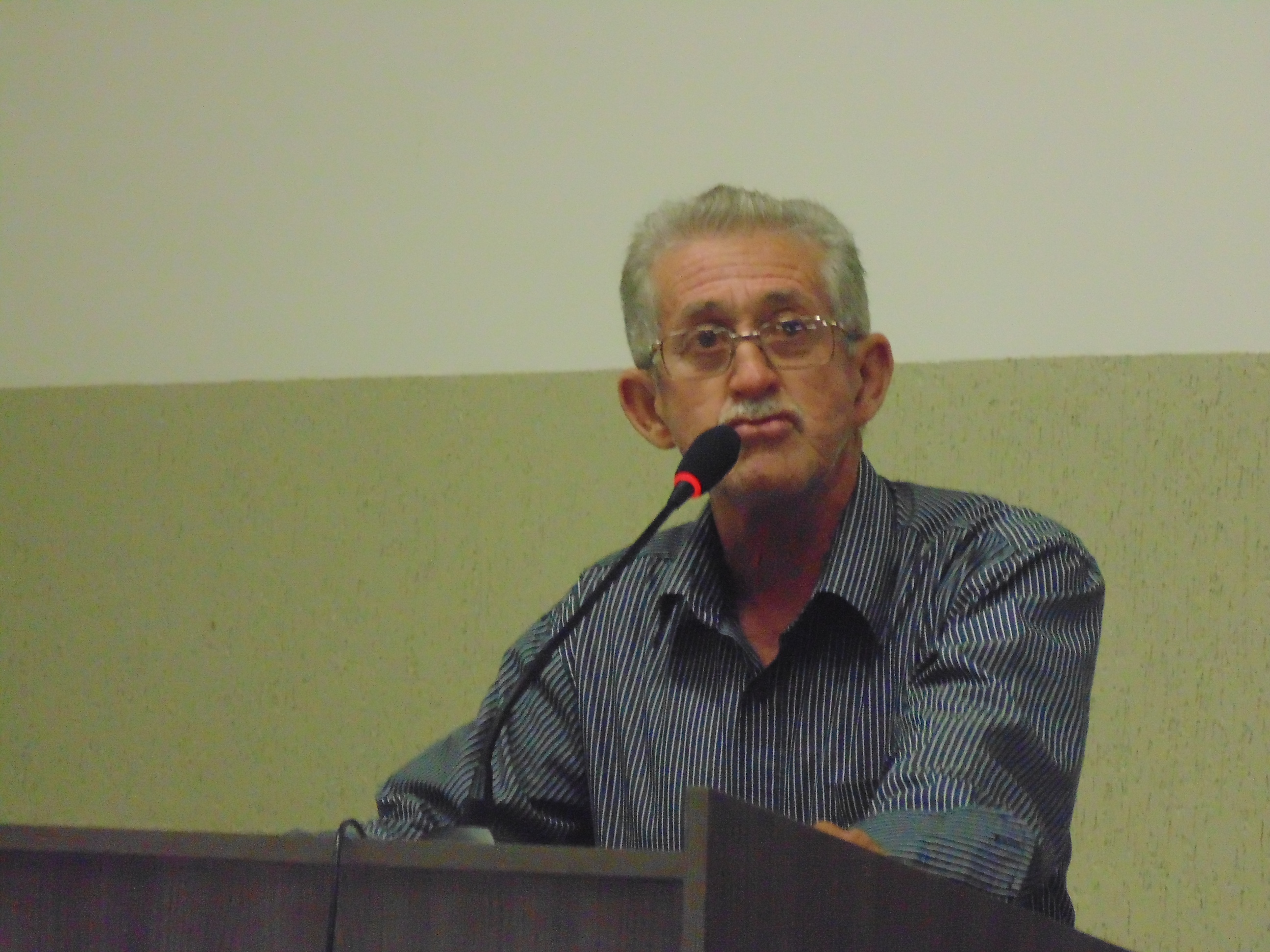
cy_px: 476
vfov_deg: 7.8
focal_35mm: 190
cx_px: 635
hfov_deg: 10.4
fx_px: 6971
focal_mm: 34.2
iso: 800
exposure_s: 1/30
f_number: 5.4
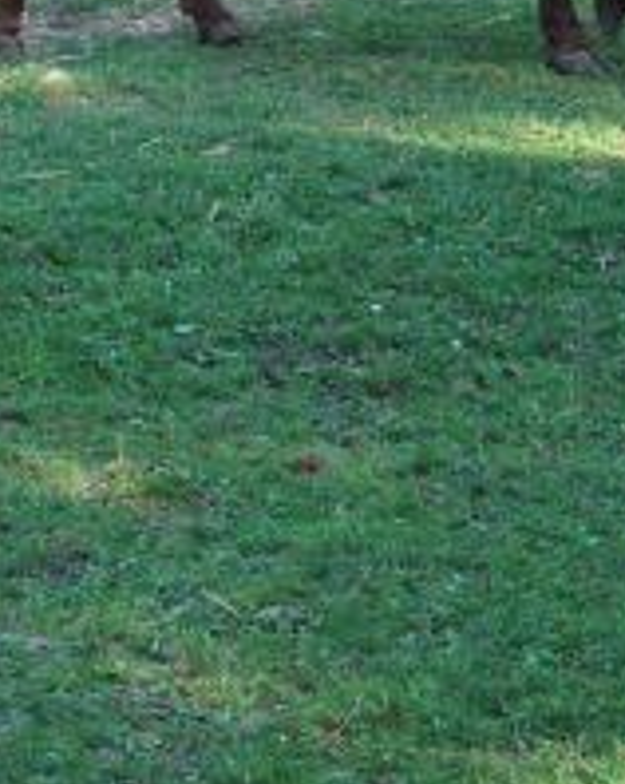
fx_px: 8707
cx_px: -16
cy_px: -143
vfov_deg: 5.1
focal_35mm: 376
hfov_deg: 4.1
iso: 360
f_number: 5.3
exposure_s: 1/125
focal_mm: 66
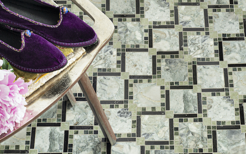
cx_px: 82
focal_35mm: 87
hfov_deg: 23.7
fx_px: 583
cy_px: 131
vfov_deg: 14.9
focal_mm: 50
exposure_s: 1/8
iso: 250
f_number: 13
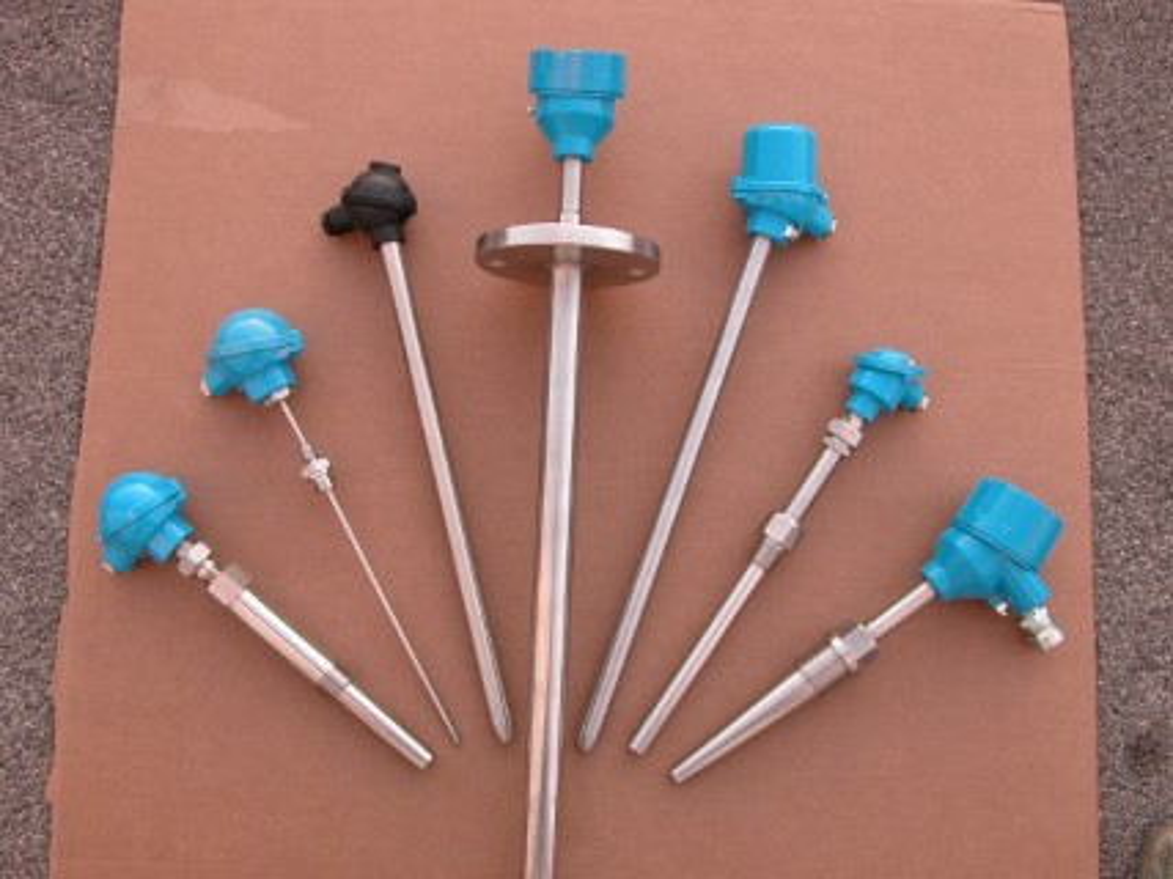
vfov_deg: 38.6
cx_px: 586
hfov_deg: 50.2
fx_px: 1253
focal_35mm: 37
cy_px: 440
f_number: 4
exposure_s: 1/95.3
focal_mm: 9.5
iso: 100
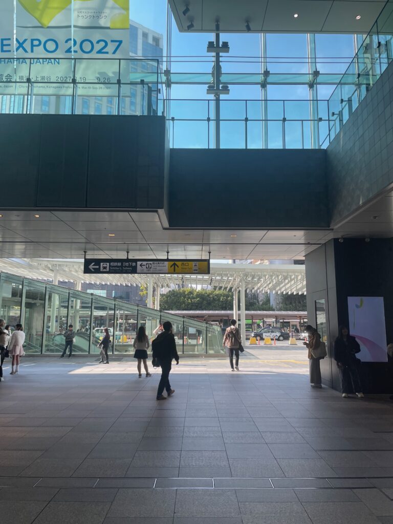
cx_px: 196
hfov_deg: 53.1
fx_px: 394
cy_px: 262
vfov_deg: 67.3
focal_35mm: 26
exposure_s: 1/707
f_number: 1.6
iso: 32
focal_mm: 4.2
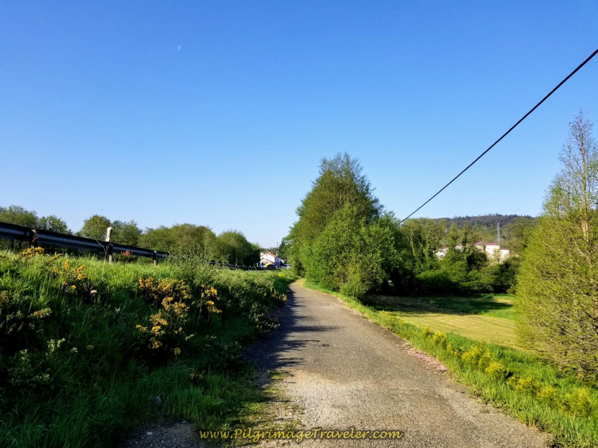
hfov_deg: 67.3
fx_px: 449
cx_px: 299
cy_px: 224
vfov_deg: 53.1
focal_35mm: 26
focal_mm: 4.3
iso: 50
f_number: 1.7
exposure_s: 1/2064
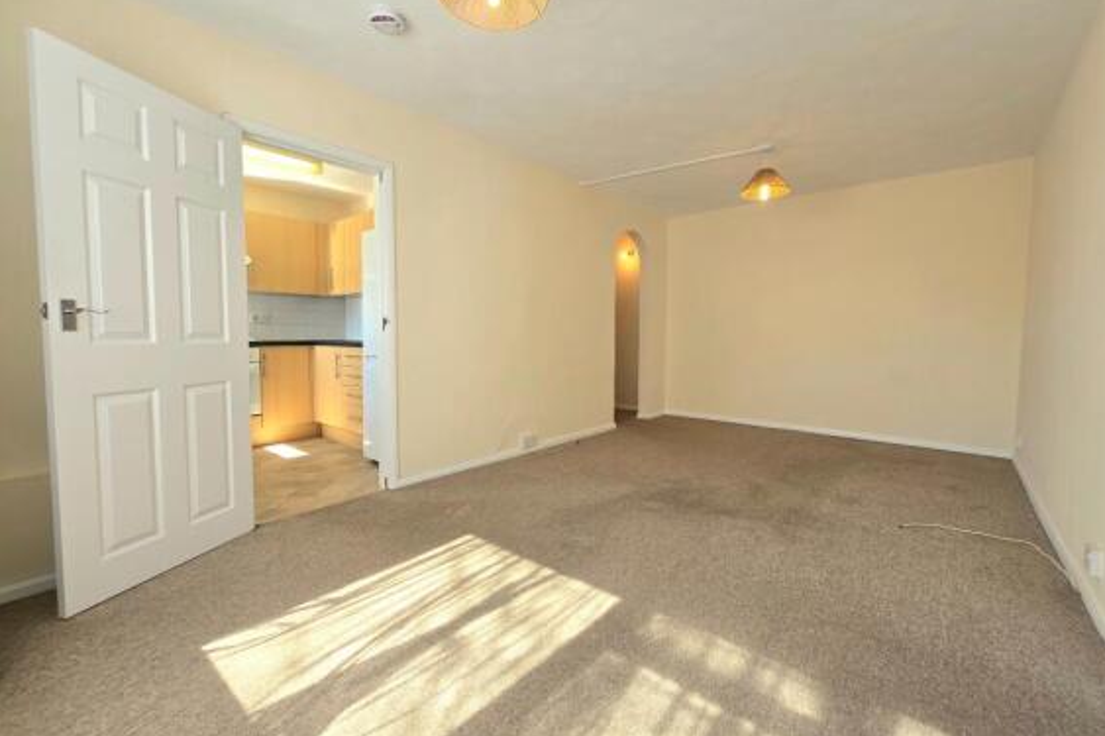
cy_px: 354
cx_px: 570
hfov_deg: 104.2
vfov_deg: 81.1
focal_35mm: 14
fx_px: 430
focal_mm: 2.2
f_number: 2.2
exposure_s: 1/145
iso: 50
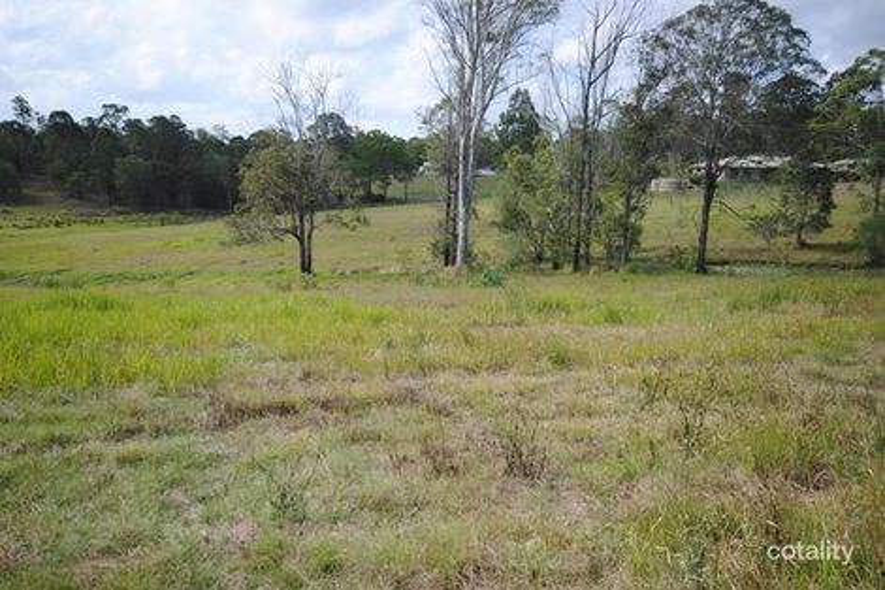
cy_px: 295
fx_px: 737
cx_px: 442
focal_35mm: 30
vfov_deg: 43.6
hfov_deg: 61.9
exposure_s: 1/200
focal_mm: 20
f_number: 7.1
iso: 100
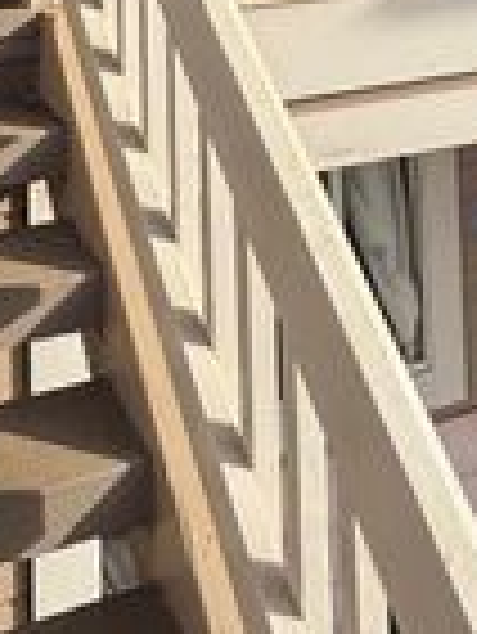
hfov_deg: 22.0
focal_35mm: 66
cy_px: -295
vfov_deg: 23.8
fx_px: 1211
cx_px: 374
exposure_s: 1/707
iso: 40
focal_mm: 2.22
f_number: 2.2
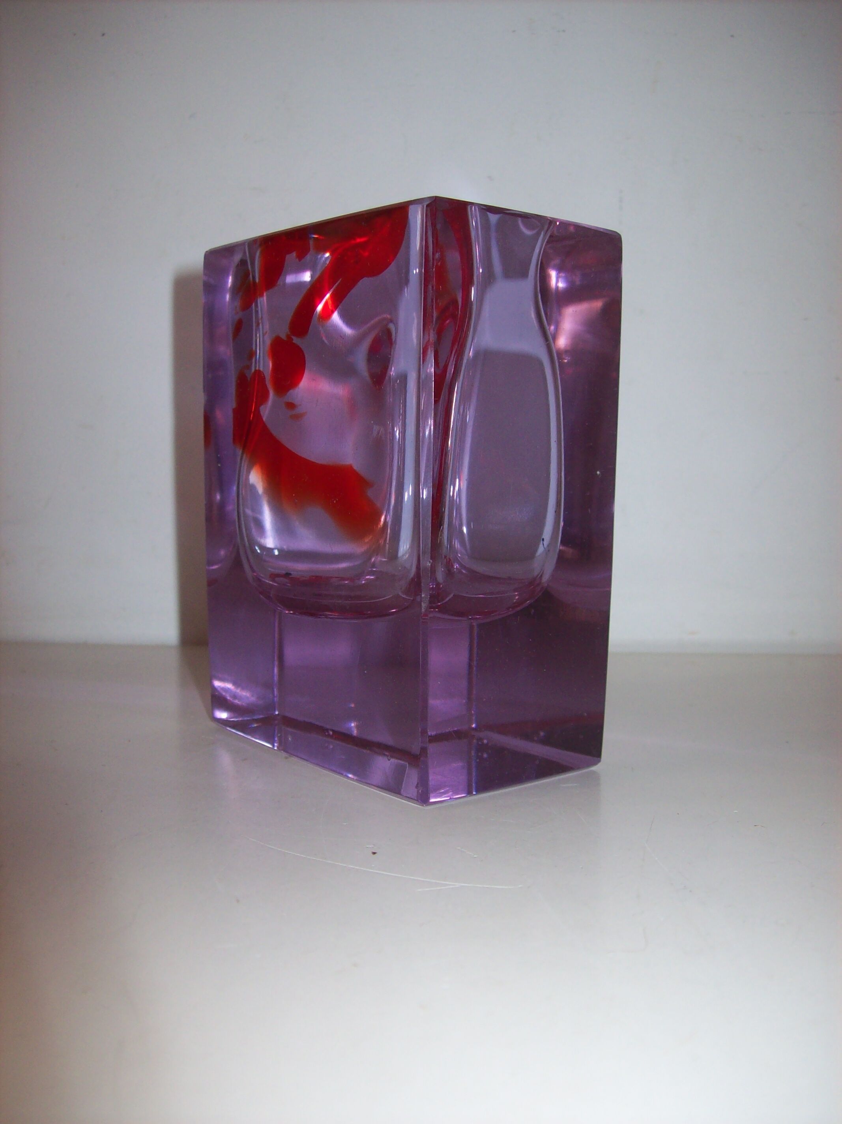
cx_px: 421
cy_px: 562
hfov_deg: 39.6
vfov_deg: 51.4
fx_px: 1168
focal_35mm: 36
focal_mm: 6
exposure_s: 1/64
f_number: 2.7
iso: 80
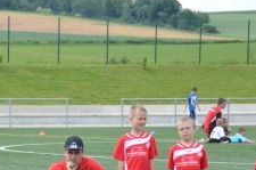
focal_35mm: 260
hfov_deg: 7.9
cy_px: 216
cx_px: -23
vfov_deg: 5.2
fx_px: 1847
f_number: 5
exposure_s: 1/800
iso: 400
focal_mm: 65
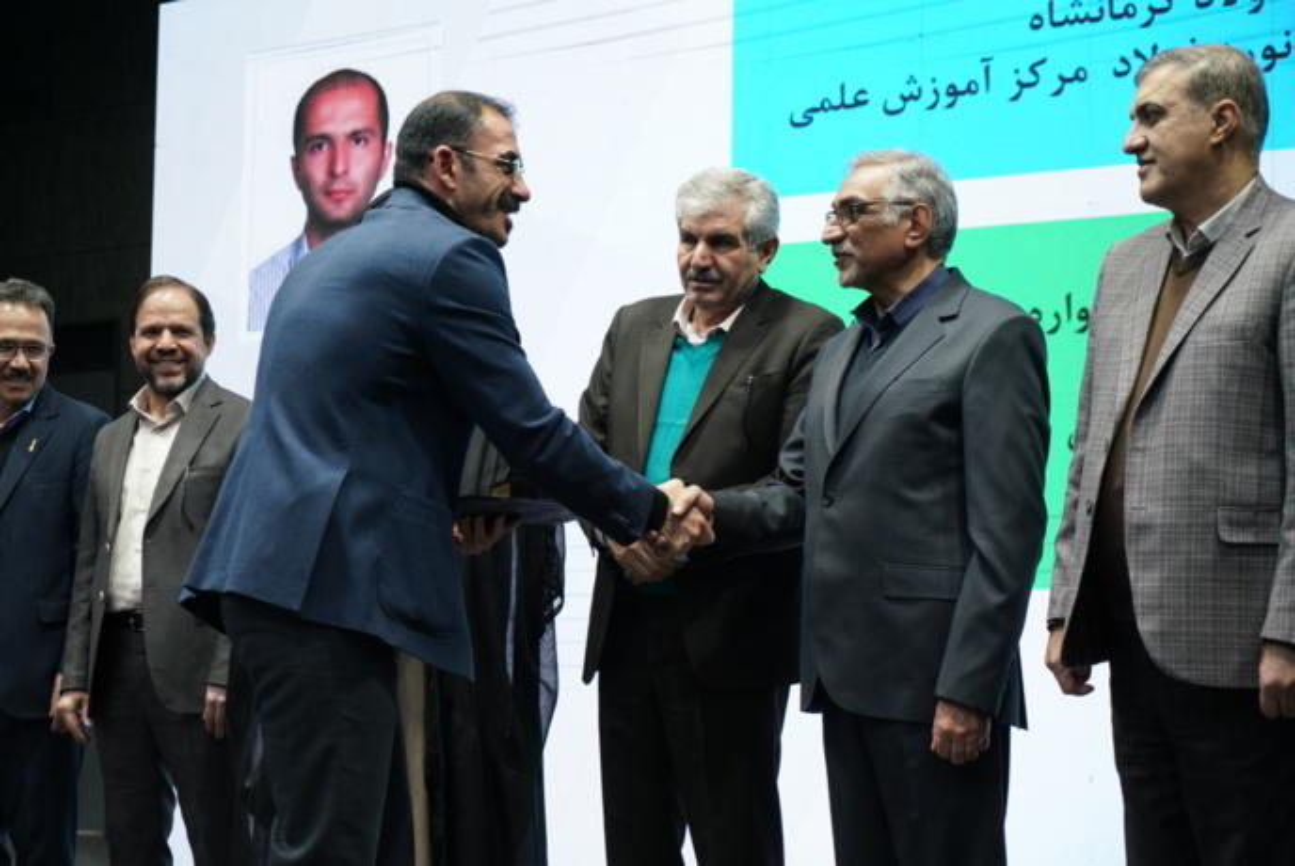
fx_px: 2448
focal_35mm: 68
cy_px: 433
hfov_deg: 29.6
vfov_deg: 20.1
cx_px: 648
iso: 2000
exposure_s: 1/200
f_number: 4
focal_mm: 68
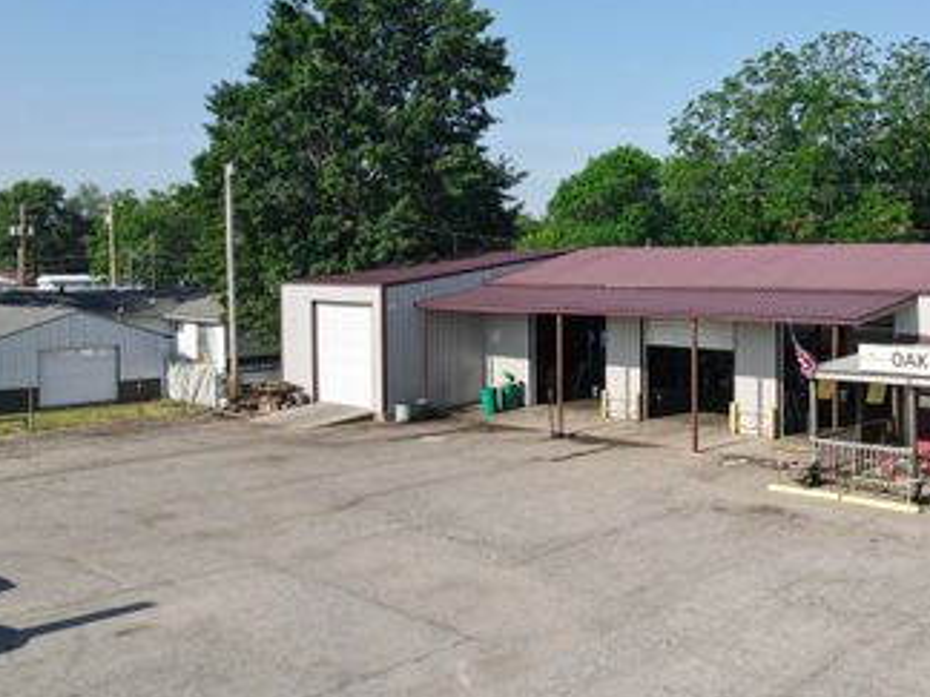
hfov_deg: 48.3
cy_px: 294
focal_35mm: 37
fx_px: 994
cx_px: 692
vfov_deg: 38.6
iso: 110
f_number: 2.8
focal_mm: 4.5
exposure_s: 1/725
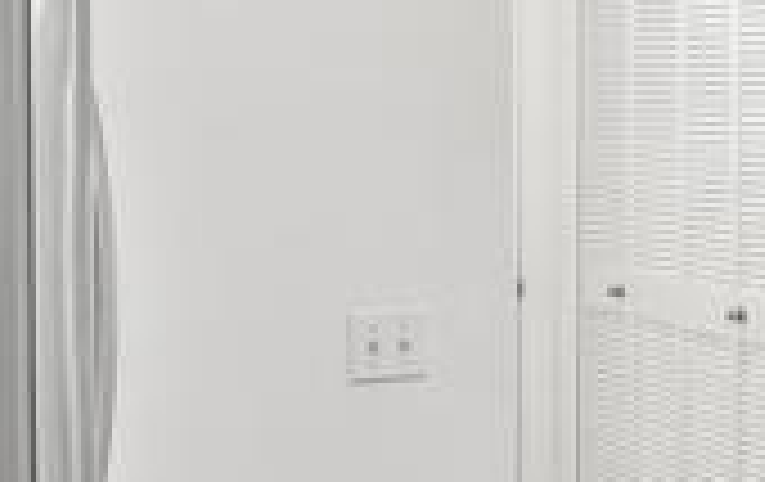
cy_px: 95
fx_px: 2047
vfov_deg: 13.3
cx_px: 1462
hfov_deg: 16.7
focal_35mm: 98
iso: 500
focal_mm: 16
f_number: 8
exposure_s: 1/2
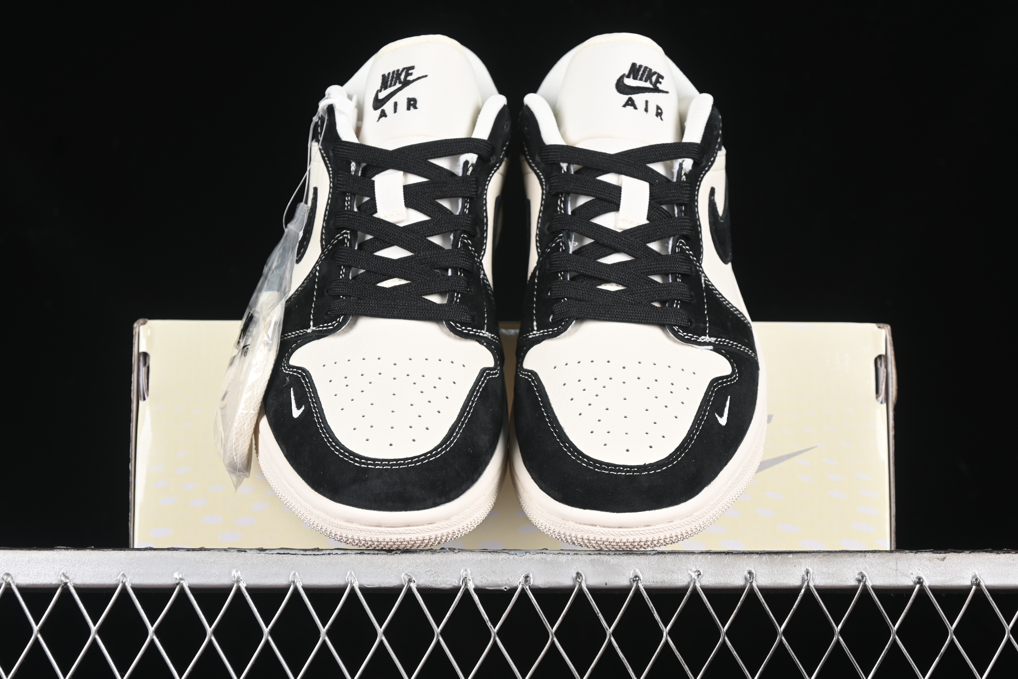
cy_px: 340
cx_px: 509
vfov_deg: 18.2
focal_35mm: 75
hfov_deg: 27.0
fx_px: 2121
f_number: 6.3
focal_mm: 50
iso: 160
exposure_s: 1/60
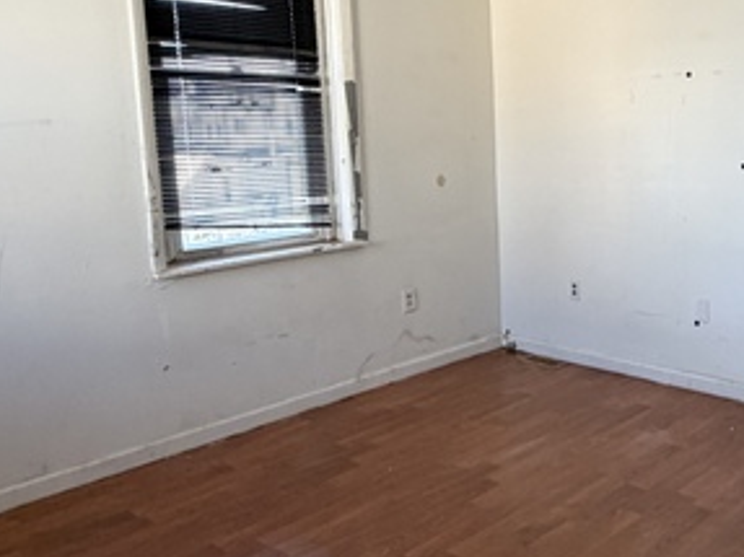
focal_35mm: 39
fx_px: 838
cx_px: 609
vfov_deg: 36.7
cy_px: 233
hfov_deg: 45.2
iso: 250
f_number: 2.2
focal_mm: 2.22
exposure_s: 1/121
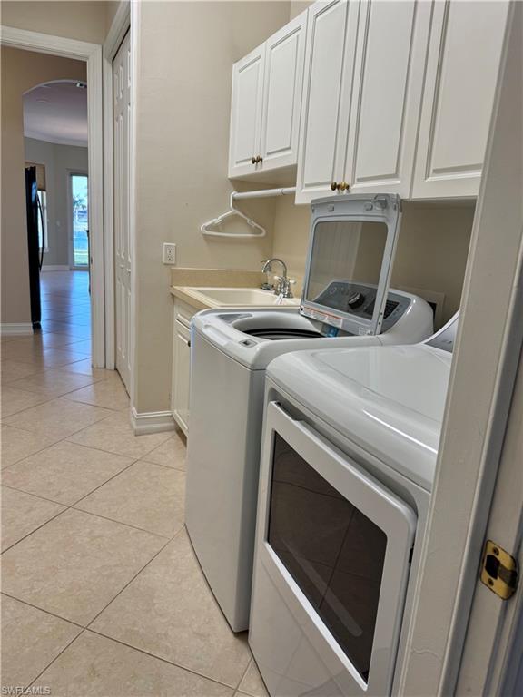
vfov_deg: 71.6
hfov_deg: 56.8
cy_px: 348
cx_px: 262
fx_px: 483
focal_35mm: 24
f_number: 1.78
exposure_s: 1/120
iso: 80
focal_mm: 6.76
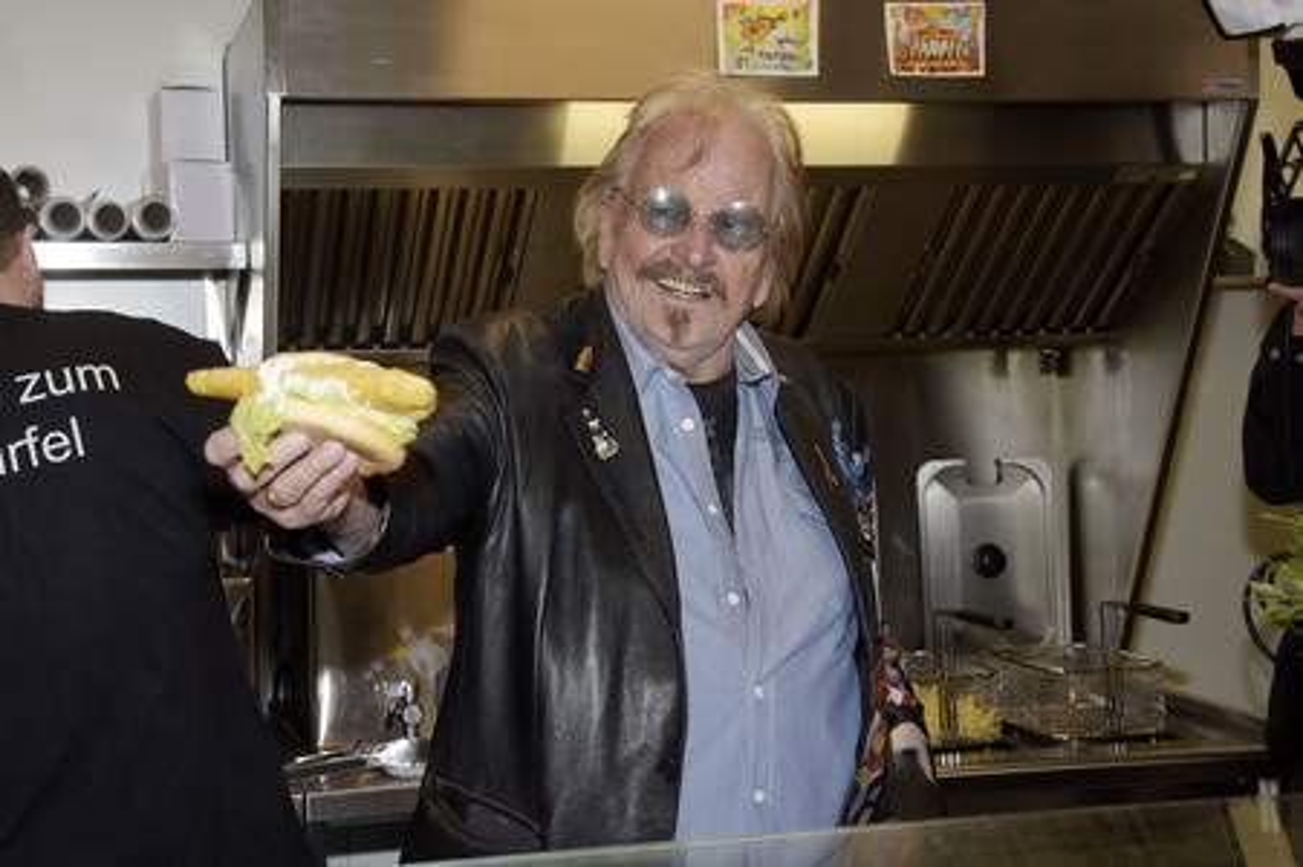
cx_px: 652
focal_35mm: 48
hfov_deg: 41.1
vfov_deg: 28.0
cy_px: 434
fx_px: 1736
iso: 500
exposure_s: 1/250
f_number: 5.6
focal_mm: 48
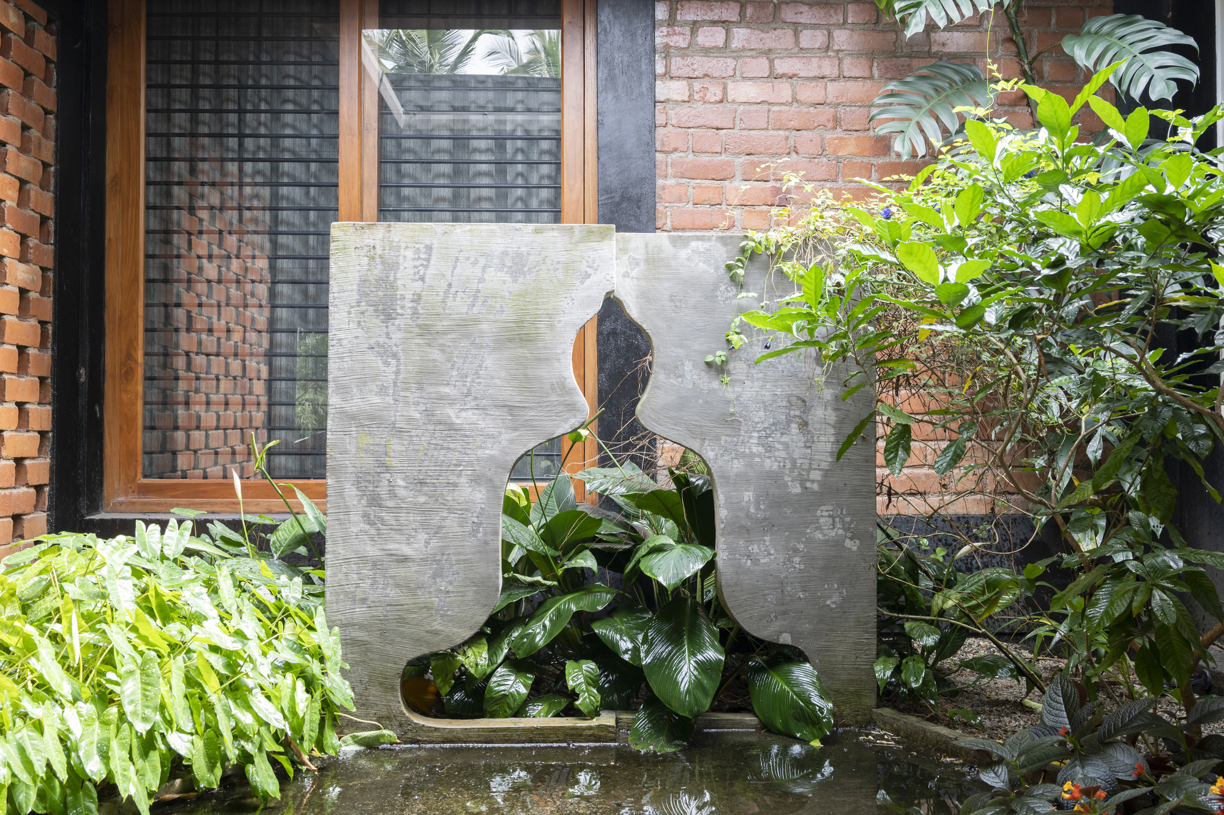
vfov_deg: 38.3
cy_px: 408
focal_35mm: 34
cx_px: 612
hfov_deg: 55.1
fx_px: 1172
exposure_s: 1/13
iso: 500
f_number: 9
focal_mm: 34.5
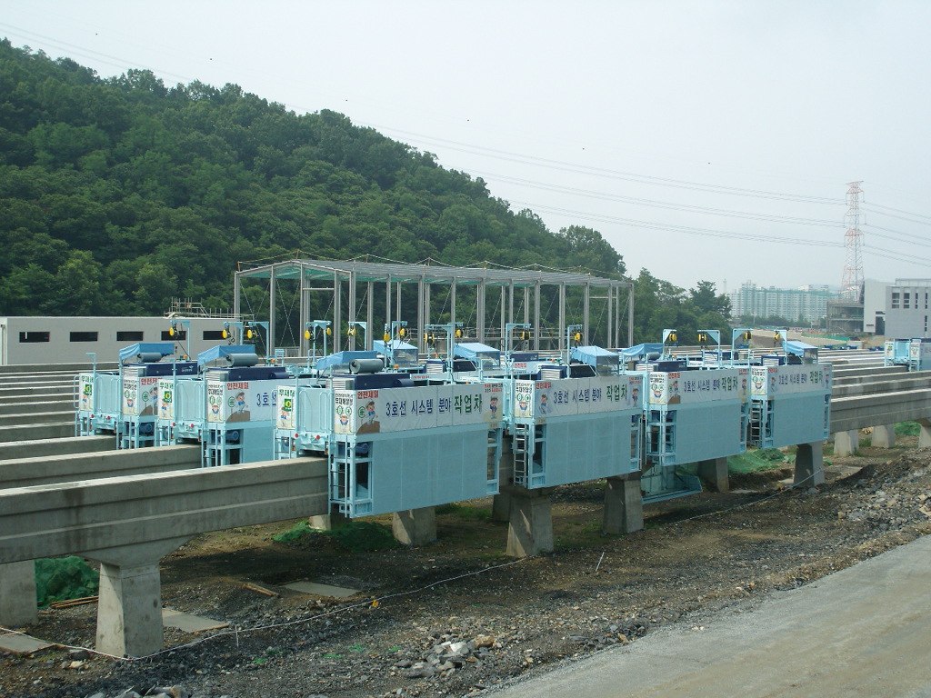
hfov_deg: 36.2
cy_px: 349
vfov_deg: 27.5
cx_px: 466
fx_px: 1425
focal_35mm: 53
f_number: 3.5
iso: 80
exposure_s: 1/1000
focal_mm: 11
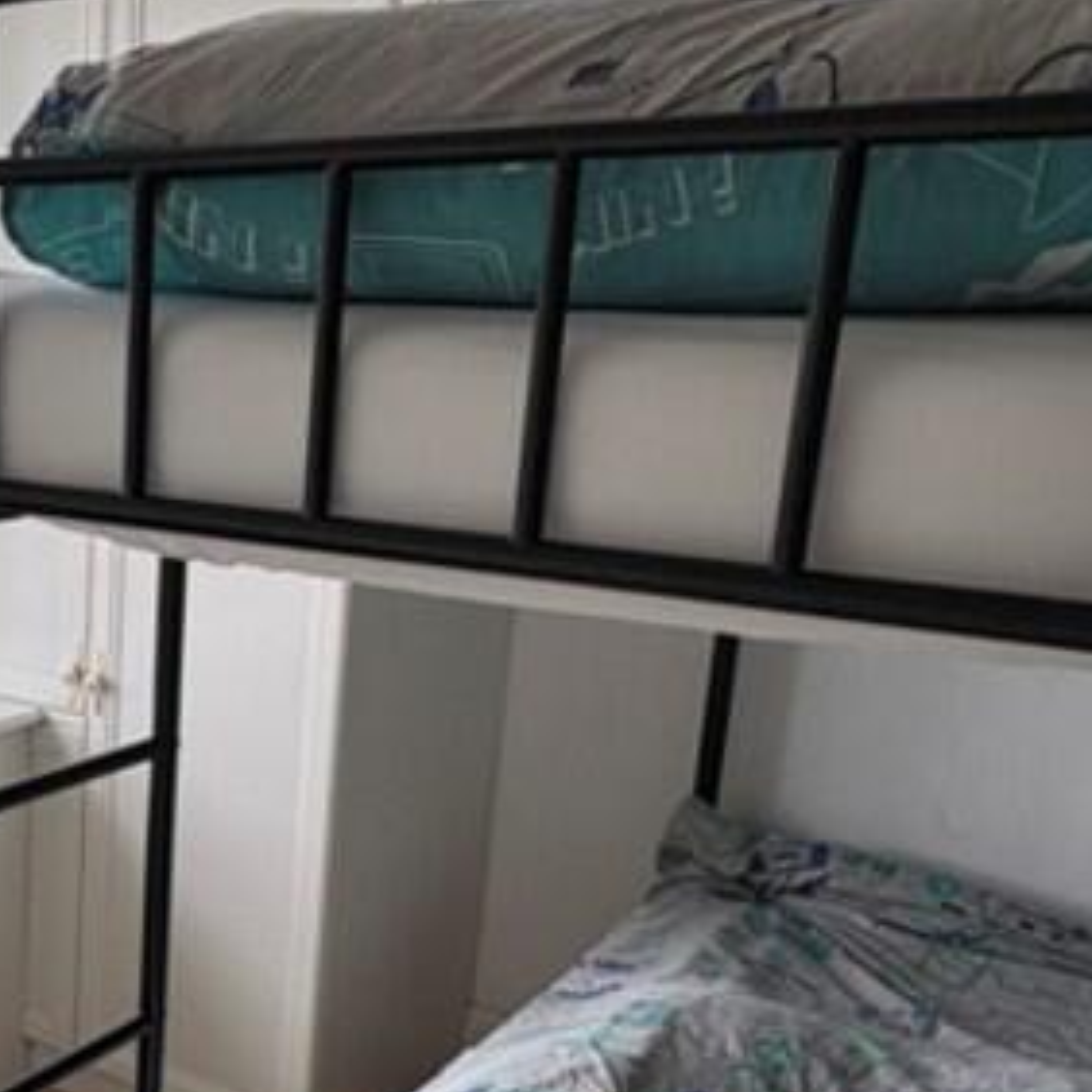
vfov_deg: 37.2
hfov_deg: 34.0
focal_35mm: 45
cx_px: -19
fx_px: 1606
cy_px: 718
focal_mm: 2.22
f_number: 2.2
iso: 64
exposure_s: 1/168
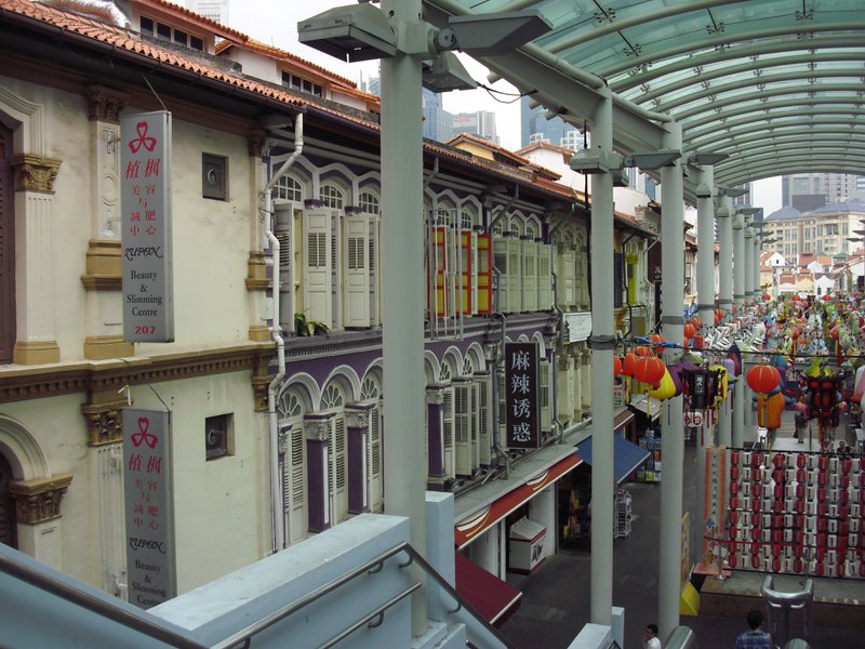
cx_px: 432
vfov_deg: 37.7
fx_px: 950
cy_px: 324
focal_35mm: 38
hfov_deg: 49.0
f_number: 2.8
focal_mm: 6.2
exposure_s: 1/320
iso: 100
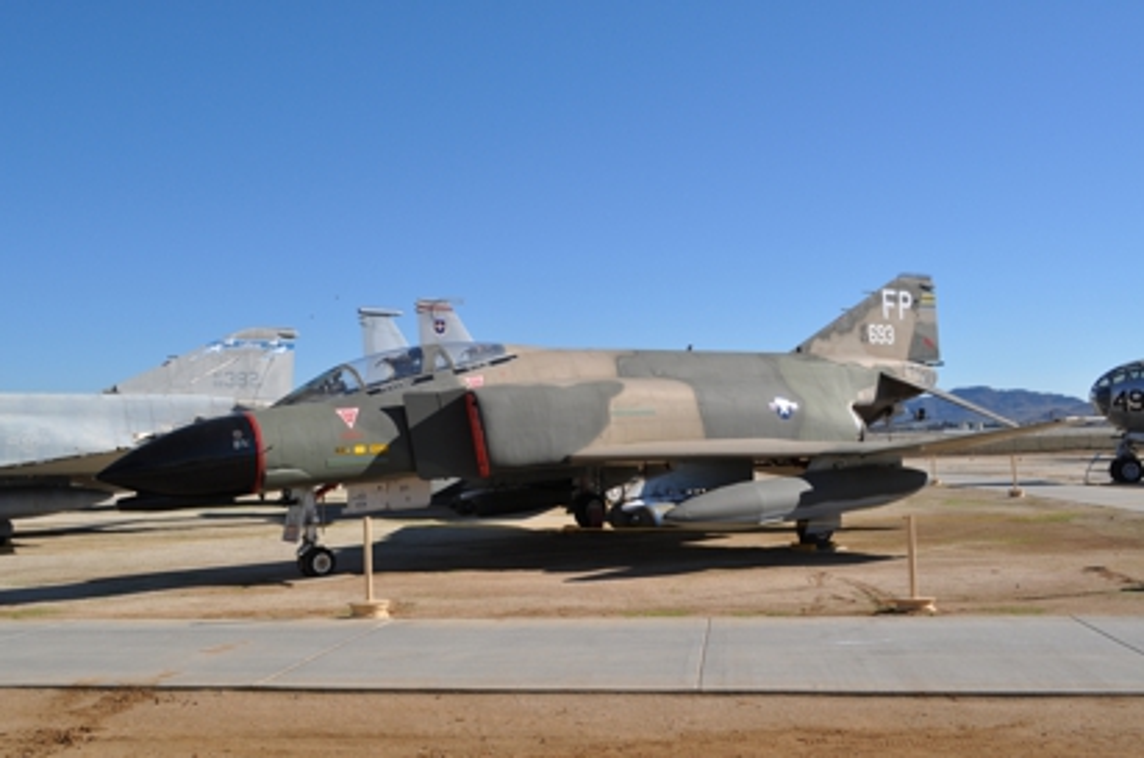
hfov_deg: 53.2
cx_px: 572
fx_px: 1142
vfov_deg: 36.7
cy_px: 379
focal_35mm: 36
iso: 200
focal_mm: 24
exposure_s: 1/400
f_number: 10
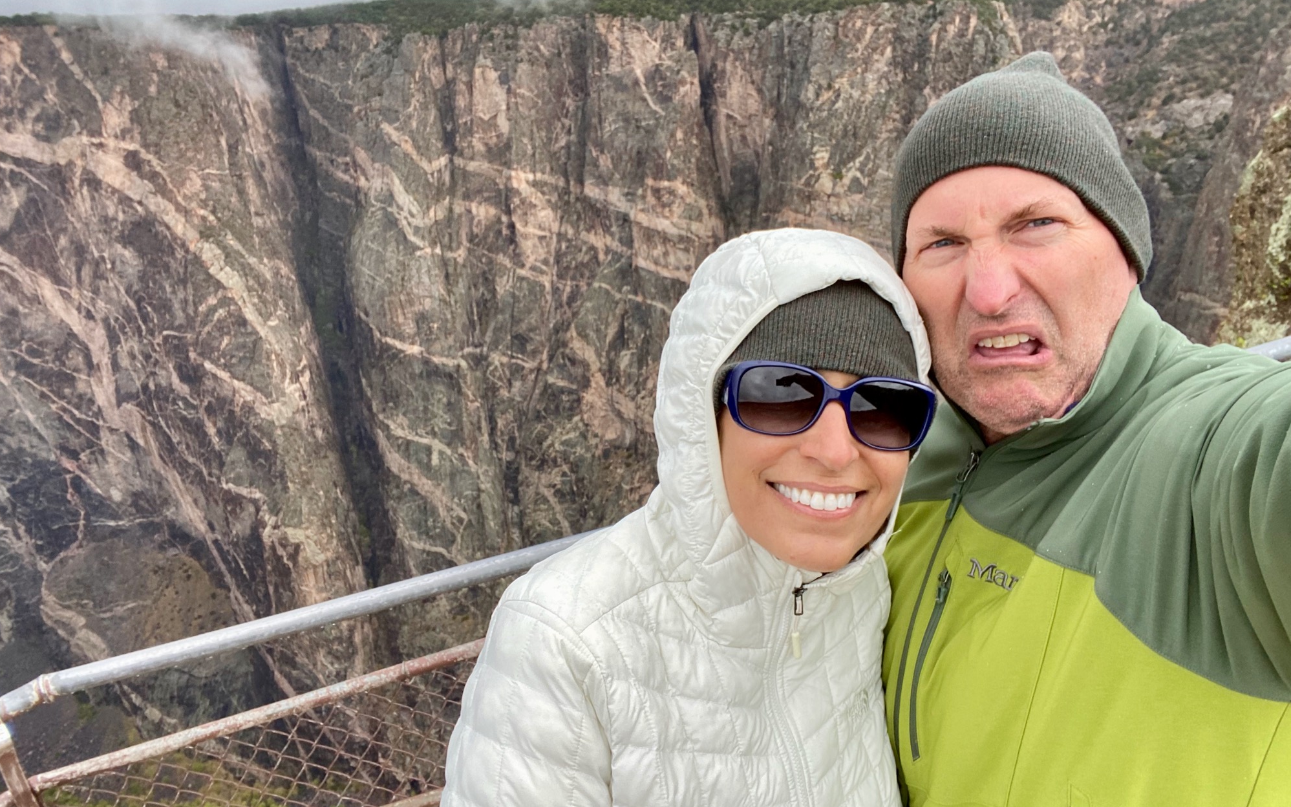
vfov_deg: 49.3
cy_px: 398
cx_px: 652
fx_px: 880
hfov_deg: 72.5
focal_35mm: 25
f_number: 2.2
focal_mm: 2.71
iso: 32
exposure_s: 1/122
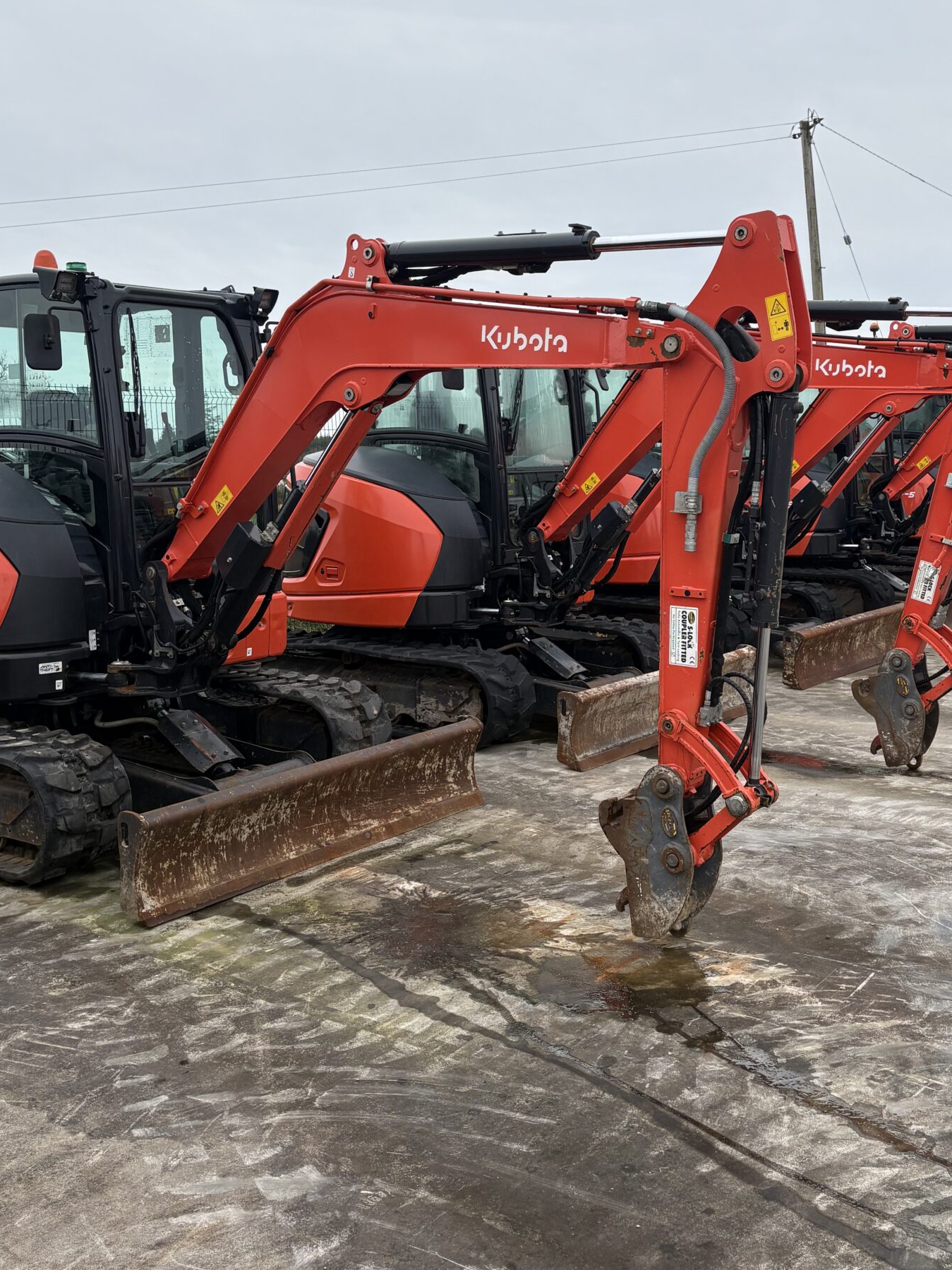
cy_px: 533
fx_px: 1357
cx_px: 533
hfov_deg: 38.6
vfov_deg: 49.9
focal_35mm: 37
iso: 50
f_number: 1.6
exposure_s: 1/1550
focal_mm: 5.96
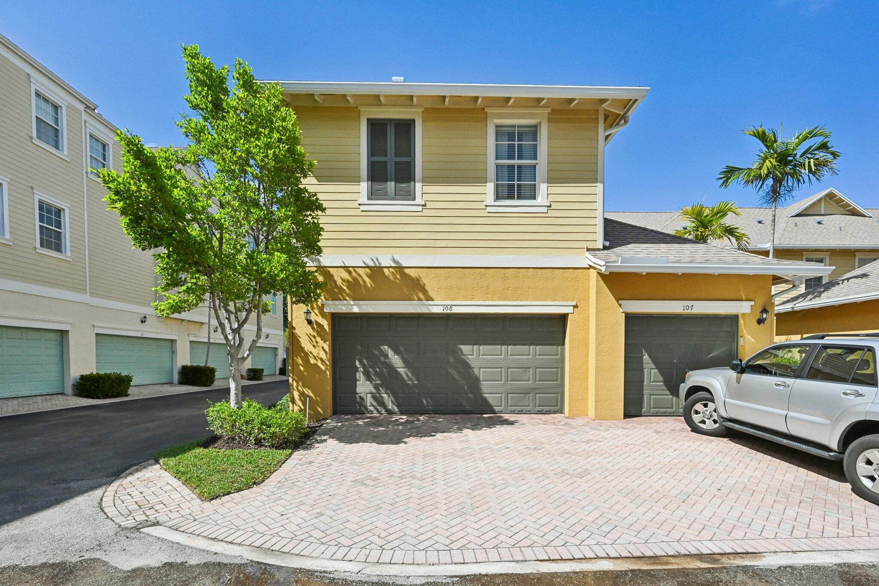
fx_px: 391
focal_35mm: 16
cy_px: 293
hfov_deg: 96.7
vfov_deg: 73.7
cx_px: 440
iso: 2500
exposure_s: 1/6400
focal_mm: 16
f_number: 9
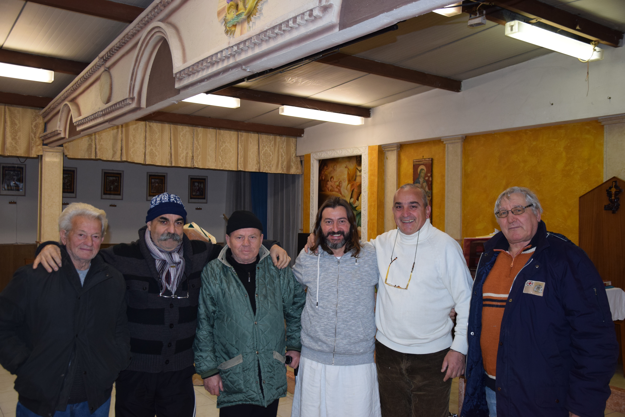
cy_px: 208
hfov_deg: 57.2
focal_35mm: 33
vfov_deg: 40.0
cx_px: 312
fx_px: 573
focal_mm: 22
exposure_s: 1/60
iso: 900
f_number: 3.8
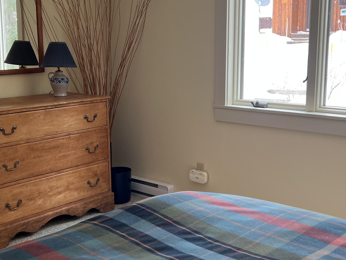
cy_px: 132
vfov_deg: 28.6
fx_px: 510
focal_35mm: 51
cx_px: 174
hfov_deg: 37.5
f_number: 1.5
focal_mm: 5.7
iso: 64
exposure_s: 1/60
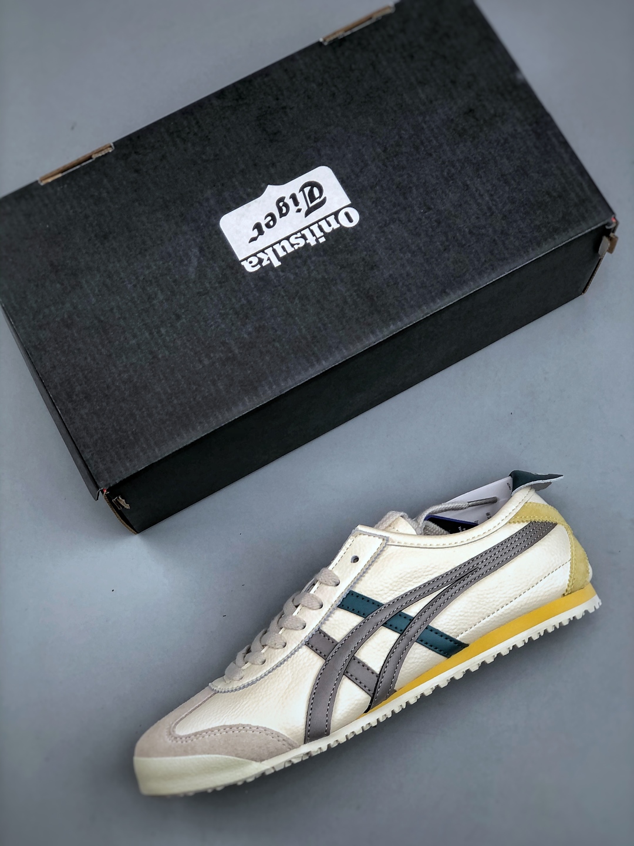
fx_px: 1392
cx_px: 317
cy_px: 423
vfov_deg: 33.8
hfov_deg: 25.7
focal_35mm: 57
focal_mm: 6.6
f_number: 2.8
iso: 25
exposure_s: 1/50
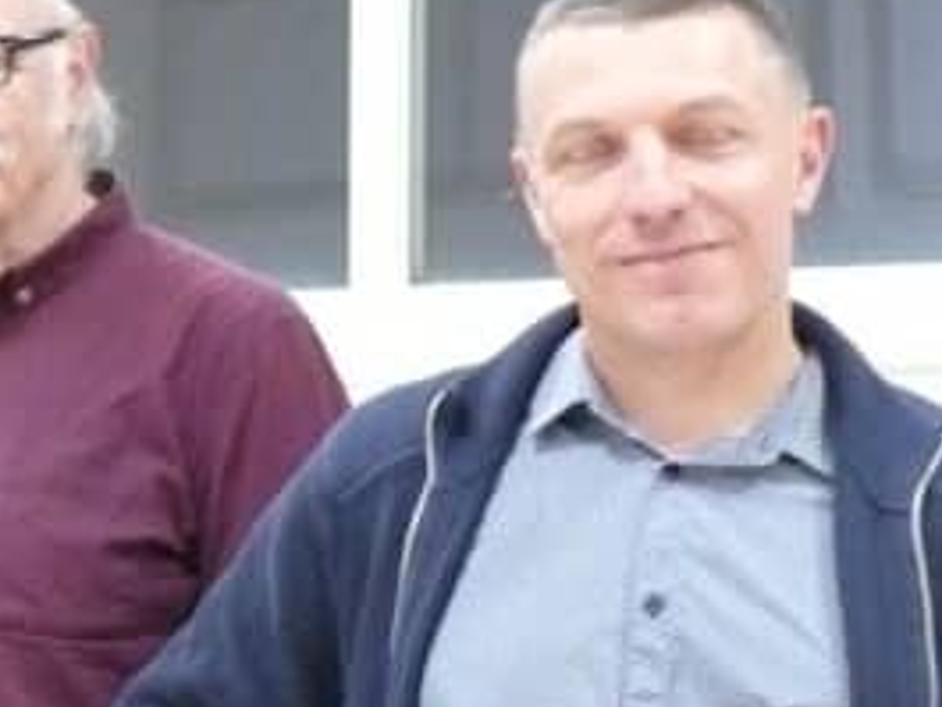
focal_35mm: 150
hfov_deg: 11.9
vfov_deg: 9.8
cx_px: -883
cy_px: 730
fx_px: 4084
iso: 400
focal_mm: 7.4
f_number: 2.8
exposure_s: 1/8
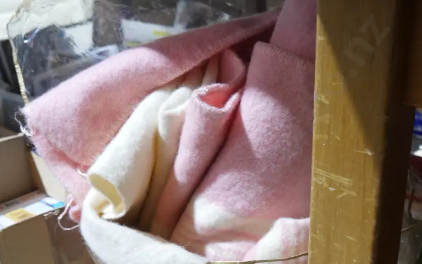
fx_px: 621
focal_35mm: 54
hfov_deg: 37.5
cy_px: 247
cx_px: 211
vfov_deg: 23.2
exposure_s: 1/60
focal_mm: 19
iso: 1000
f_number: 4.1
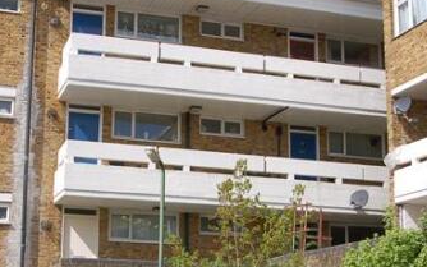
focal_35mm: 66
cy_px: 199
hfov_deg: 31.0
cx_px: 171
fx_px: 768
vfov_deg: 19.6
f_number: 10
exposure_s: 1/250
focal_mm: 22
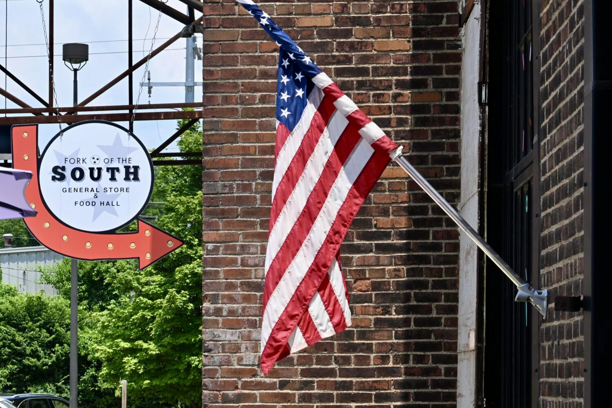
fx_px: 2176
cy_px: 313
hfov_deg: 15.9
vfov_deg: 10.7
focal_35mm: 128
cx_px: 131
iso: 100
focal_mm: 50
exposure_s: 1/400
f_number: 7.1
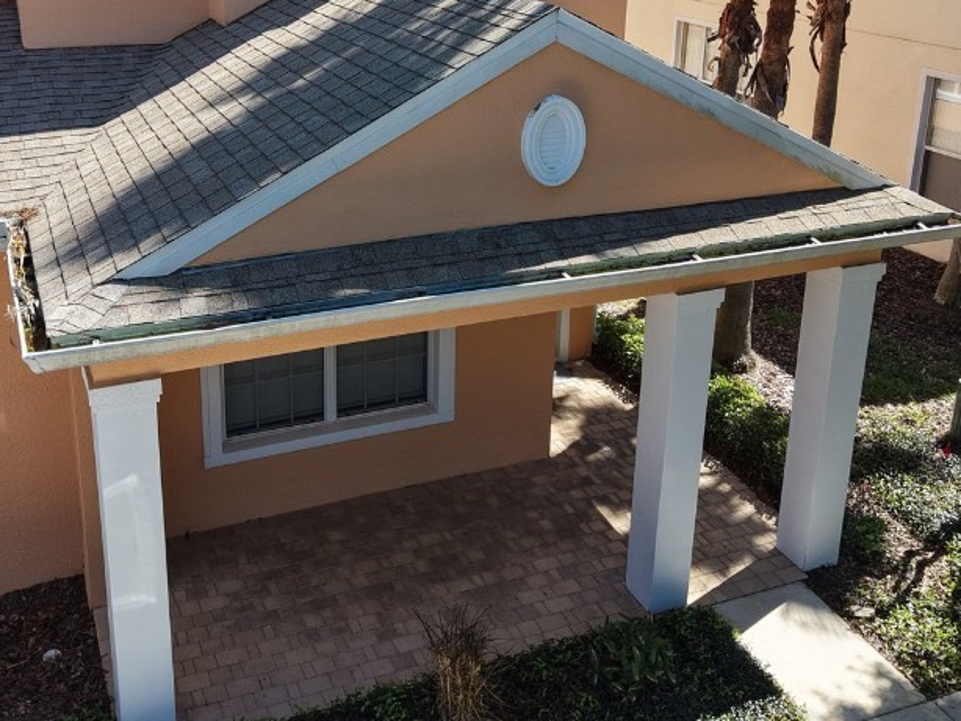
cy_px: 170
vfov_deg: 35.1
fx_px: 1111
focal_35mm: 40
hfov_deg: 46.5
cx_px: 379
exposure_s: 1/2000
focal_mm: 8.67
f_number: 1.8
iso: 220
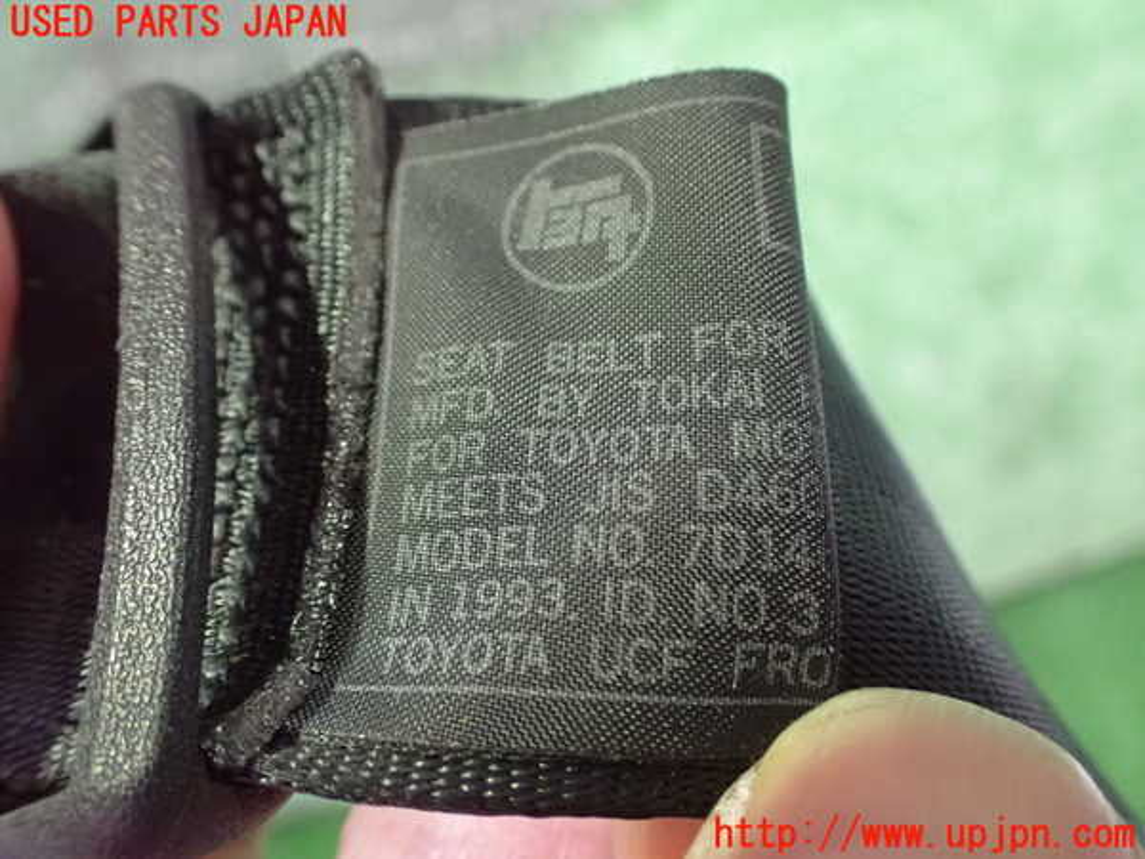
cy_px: 430
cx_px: 572
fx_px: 992
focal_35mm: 30
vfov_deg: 46.8
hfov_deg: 60.0
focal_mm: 5.4
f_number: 2.3
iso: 1600
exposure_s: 1/30
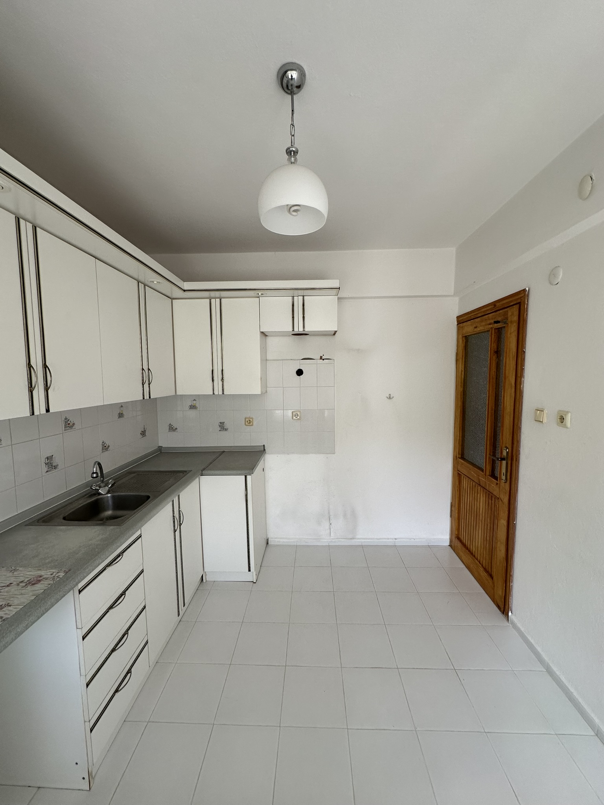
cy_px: 402
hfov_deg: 85.7
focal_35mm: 14
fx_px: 326
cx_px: 302
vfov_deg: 102.1
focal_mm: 2.22
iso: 100
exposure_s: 1/99
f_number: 2.2
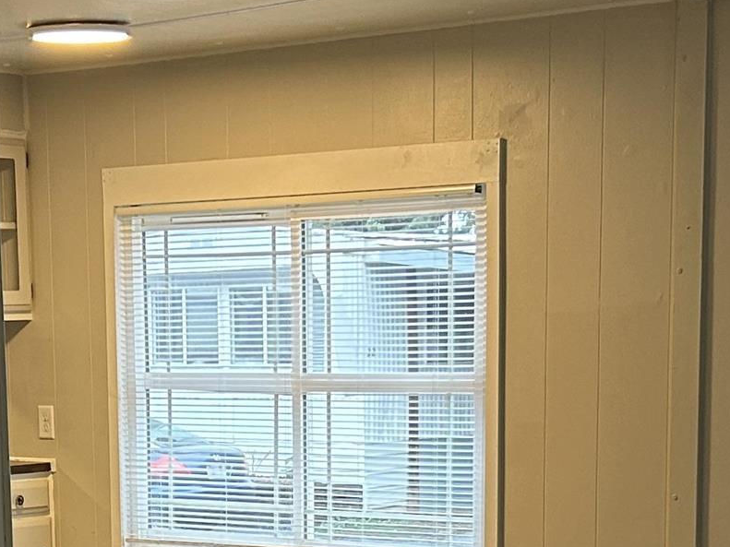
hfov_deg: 19.4
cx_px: 246
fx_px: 2130
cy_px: 615
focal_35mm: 101
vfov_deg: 14.3
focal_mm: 5.7
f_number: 1.5
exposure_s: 1/60
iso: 100
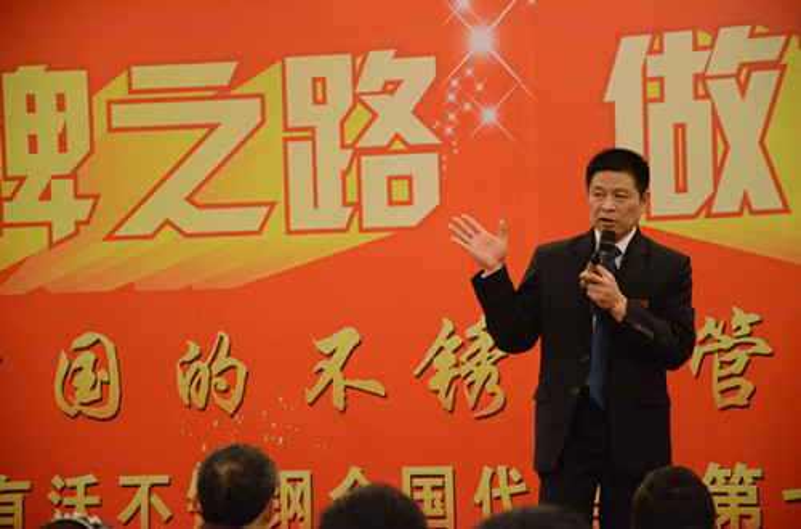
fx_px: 3327
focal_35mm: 150
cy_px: 264
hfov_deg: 13.7
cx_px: 400
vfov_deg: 9.1
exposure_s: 1/60
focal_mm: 100
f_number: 5.6
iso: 4000
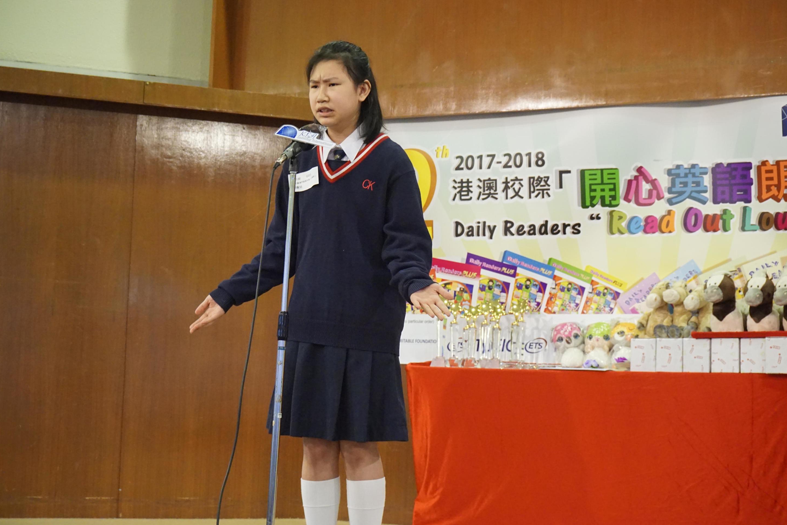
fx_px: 1432
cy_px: 262
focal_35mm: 66
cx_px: 398
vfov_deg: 20.8
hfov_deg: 30.7
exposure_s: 1/60
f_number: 5.6
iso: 3200
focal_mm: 43
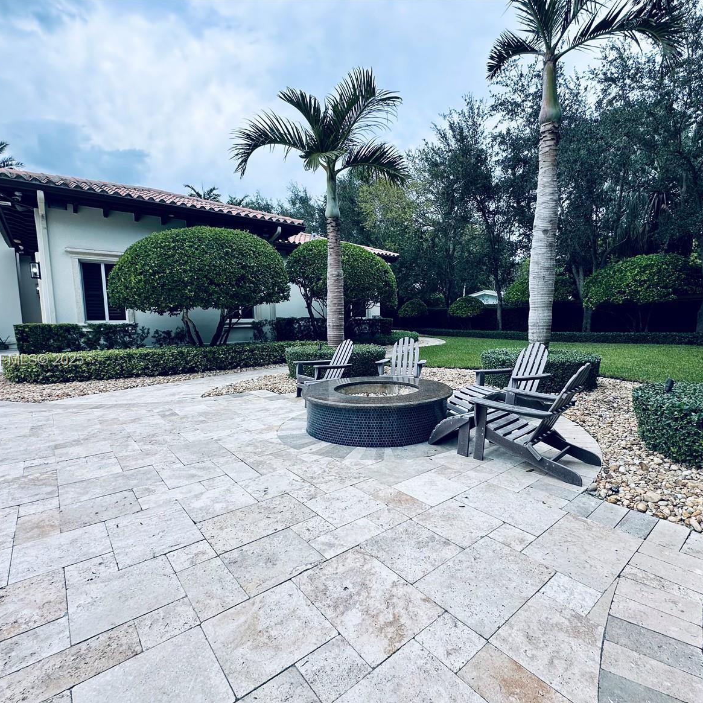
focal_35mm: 17
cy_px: 361
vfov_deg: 83.9
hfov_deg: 83.8
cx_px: 379
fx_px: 391
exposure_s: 1/176
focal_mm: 2.22
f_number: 2.2
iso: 40
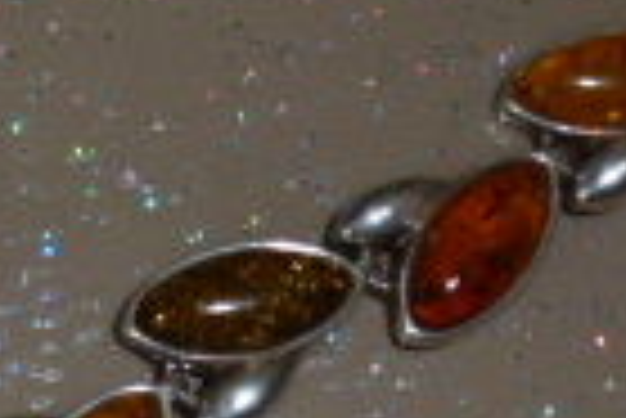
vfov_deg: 11.6
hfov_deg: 16.8
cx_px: -189
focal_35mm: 115
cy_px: 580
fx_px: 2002
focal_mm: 4.3
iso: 125
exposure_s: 1/60
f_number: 3.3
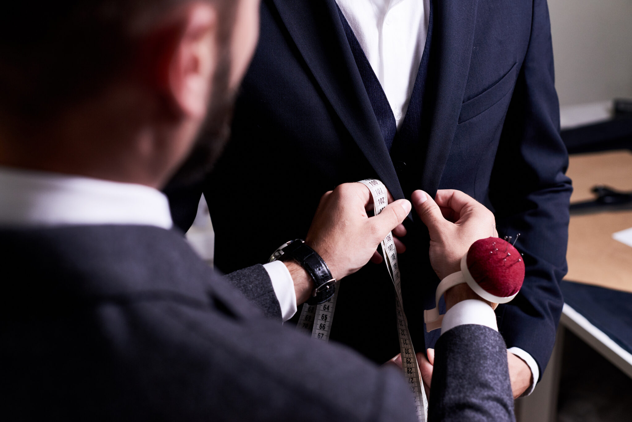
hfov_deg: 39.6
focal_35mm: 50
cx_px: 316
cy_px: 211
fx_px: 878
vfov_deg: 27.0
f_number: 4.5
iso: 400
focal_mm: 50
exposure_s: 1/80
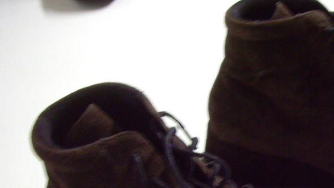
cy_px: 186
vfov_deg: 16.9
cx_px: 255
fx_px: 620
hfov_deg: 29.6
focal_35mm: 70
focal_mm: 6.2
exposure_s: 1/4
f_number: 2.7
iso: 200
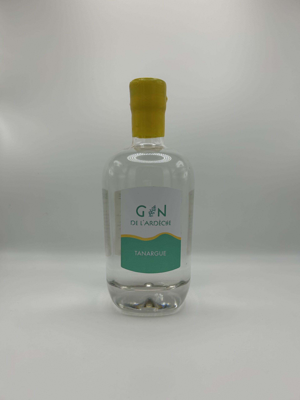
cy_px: 200
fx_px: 300
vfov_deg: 67.3
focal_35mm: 26
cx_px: 150
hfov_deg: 53.1
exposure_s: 1/1266
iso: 50
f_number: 1.5
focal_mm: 5.7
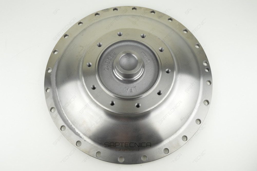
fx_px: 246
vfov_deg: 38.3
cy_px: 86
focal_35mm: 34
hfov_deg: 55.1
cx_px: 128
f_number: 22
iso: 200
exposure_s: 1/4
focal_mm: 23
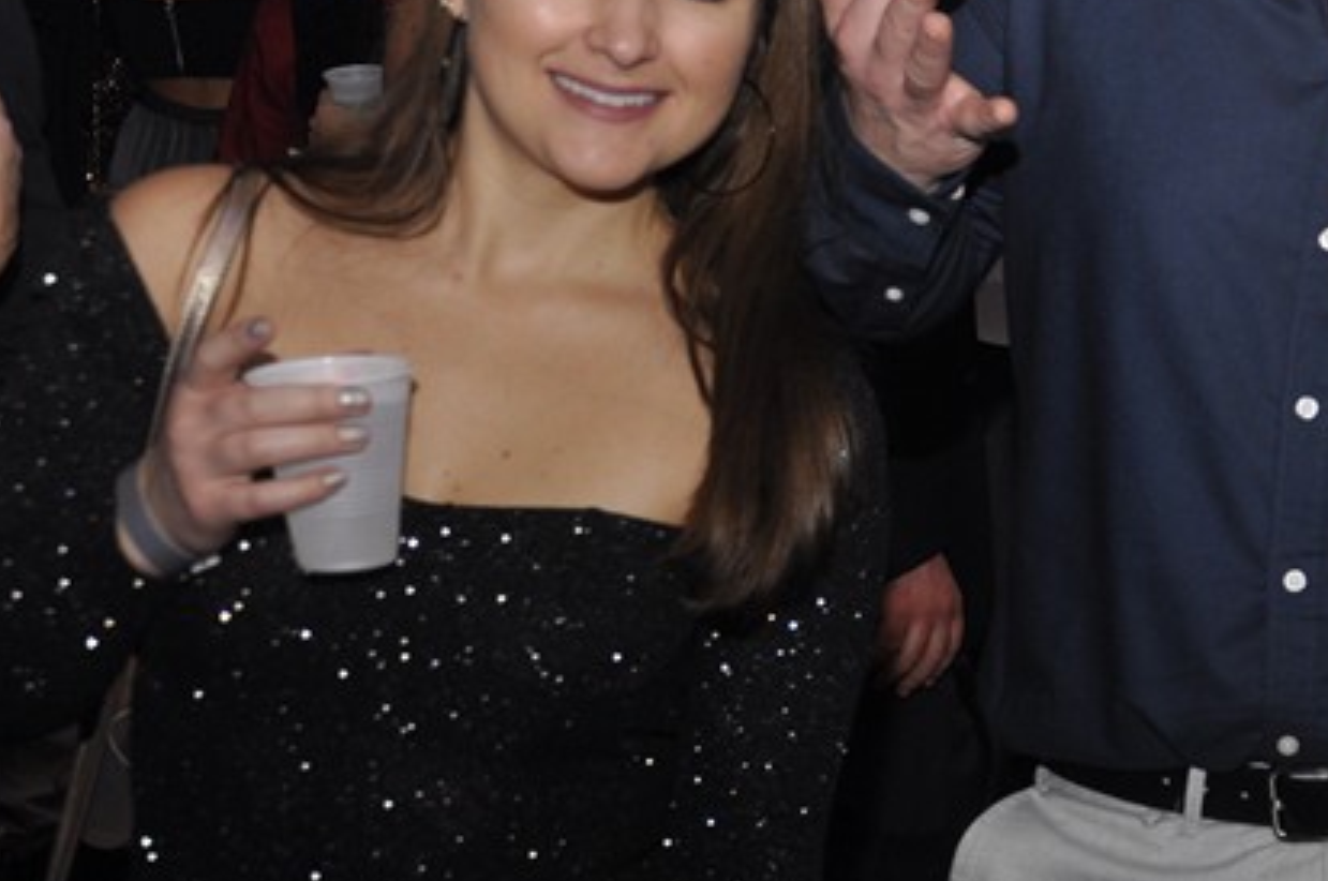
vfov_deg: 12.5
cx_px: 1582
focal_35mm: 109
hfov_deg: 17.9
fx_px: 4015
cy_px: 453
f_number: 5
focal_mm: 30
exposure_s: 1/60
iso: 400
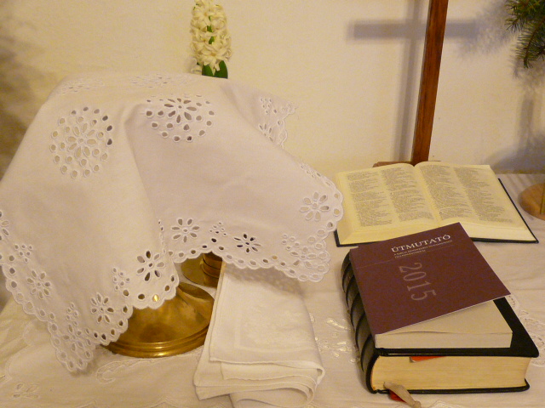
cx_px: 272
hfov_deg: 42.9
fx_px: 693
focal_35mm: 44
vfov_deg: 32.9
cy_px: 204
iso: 400
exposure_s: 1/25
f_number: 2.8
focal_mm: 4.8
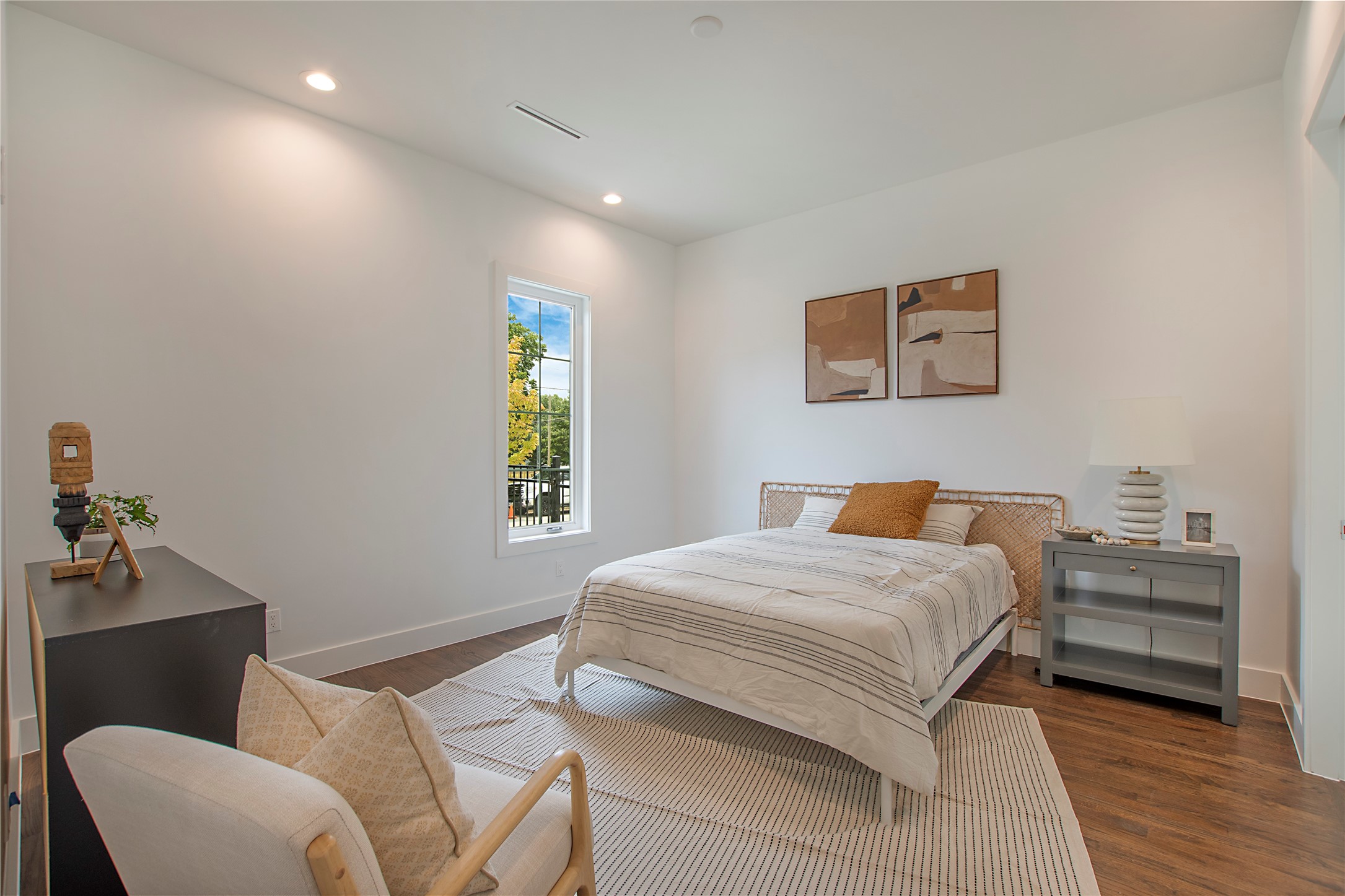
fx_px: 560
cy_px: 448
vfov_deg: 77.3
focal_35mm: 15
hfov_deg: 100.4
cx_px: 672
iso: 100
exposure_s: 1/125
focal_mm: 10
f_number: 5.6
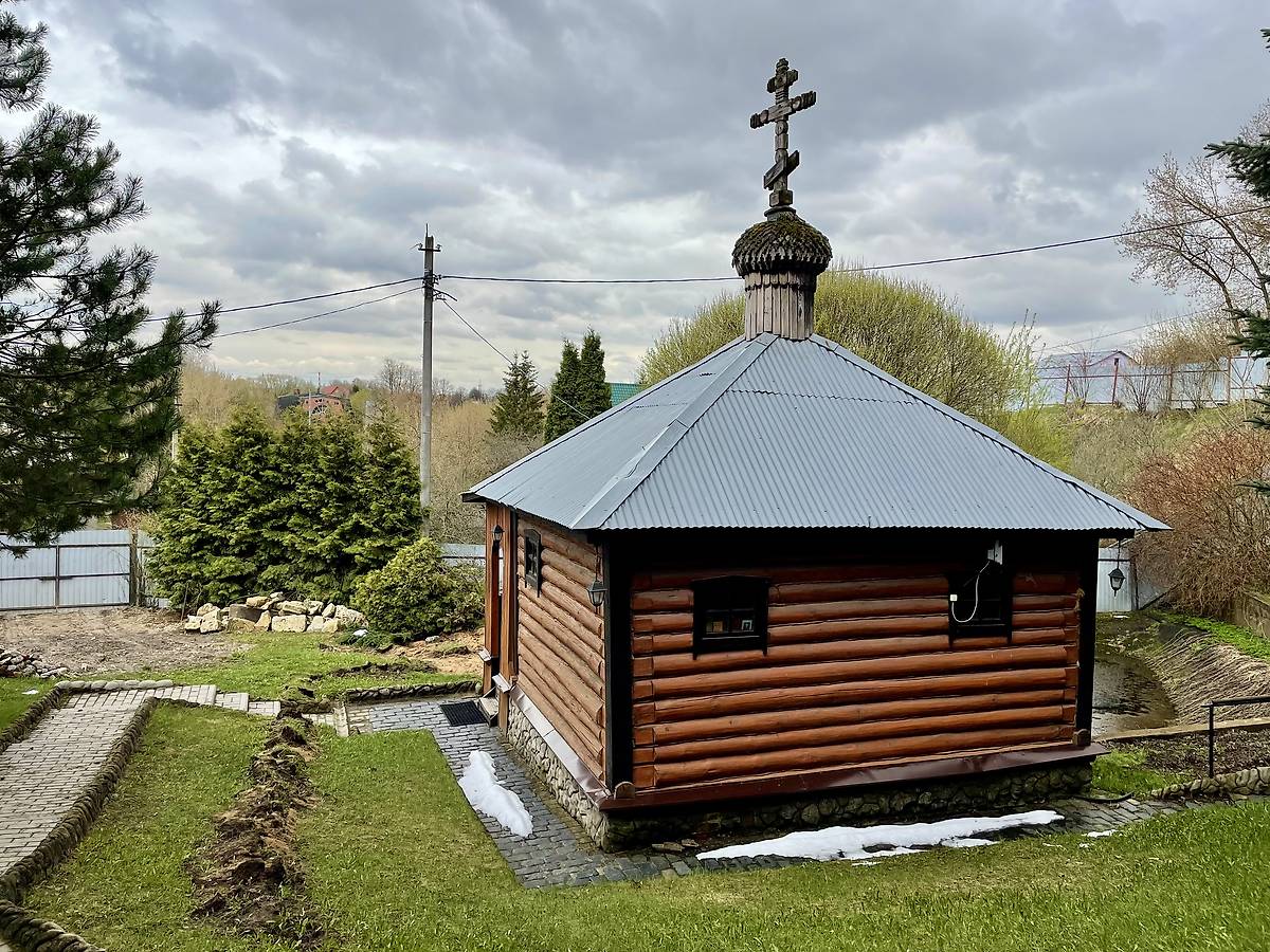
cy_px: 476
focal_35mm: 26
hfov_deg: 67.3
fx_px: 954
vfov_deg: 53.1
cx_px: 635
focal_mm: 4.2
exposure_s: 1/1114
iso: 32
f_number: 1.6
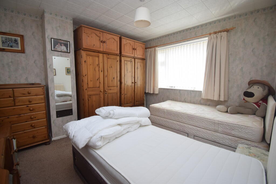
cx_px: 138
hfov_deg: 100.4
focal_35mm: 15
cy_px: 92
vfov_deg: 77.3
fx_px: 115
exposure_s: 1/100
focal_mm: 10
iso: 400
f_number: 5
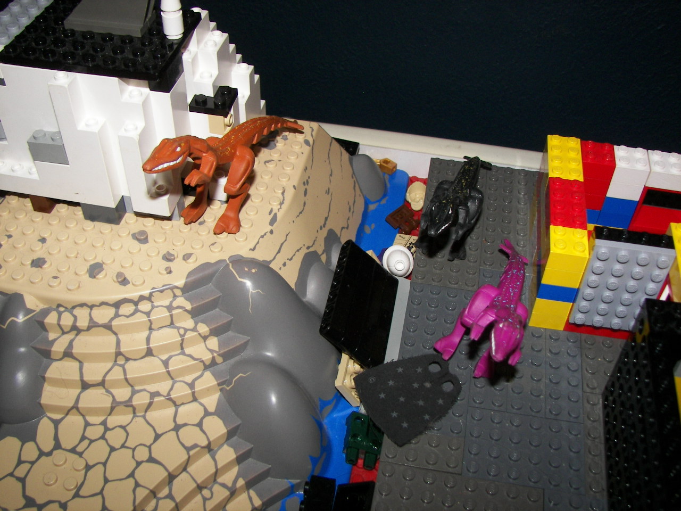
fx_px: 708
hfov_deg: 51.4
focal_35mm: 36
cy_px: 256
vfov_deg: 39.7
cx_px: 340
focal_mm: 6
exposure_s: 1/30
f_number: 2.8
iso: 100
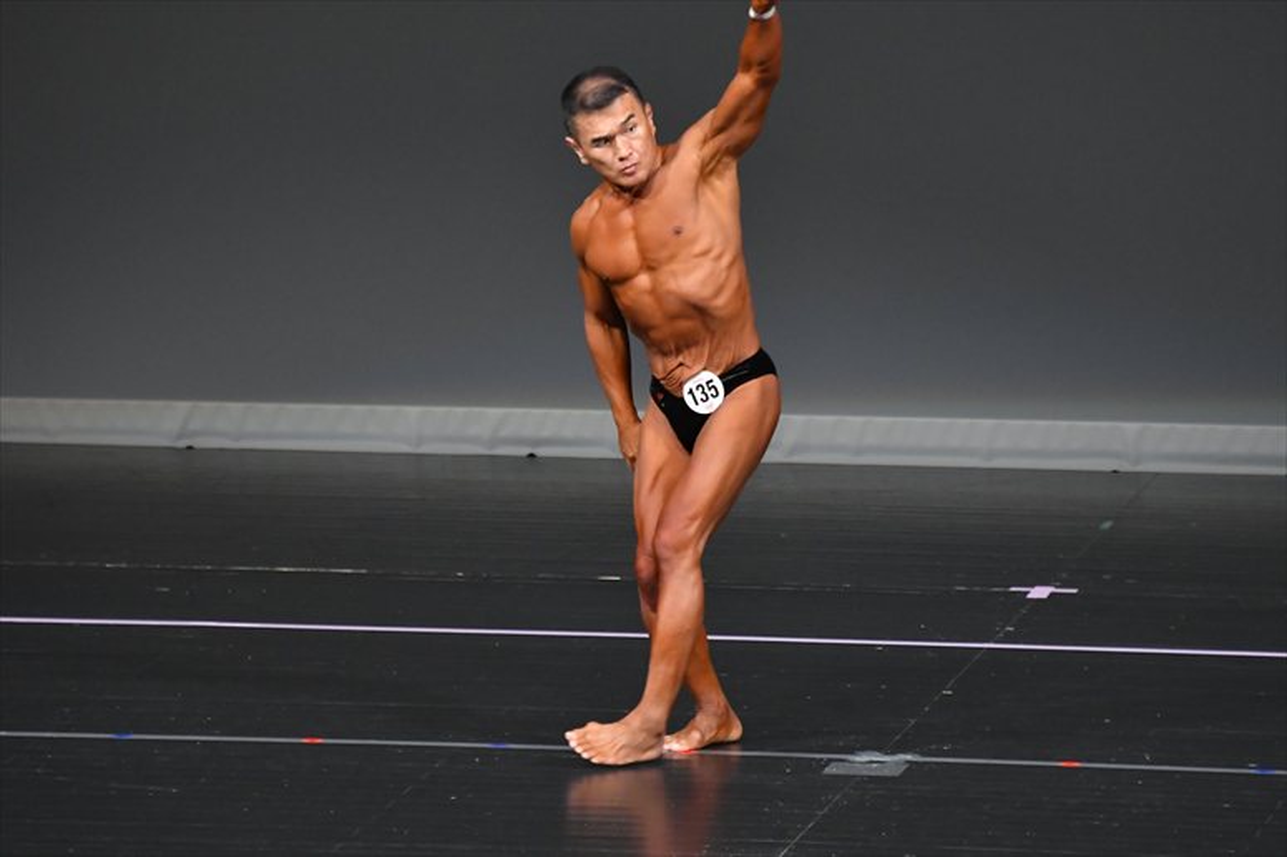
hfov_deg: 5.5
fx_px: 13400
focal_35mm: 375
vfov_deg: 3.7
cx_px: 644
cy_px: 428
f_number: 5.6
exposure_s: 1/400
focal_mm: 250
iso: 4000
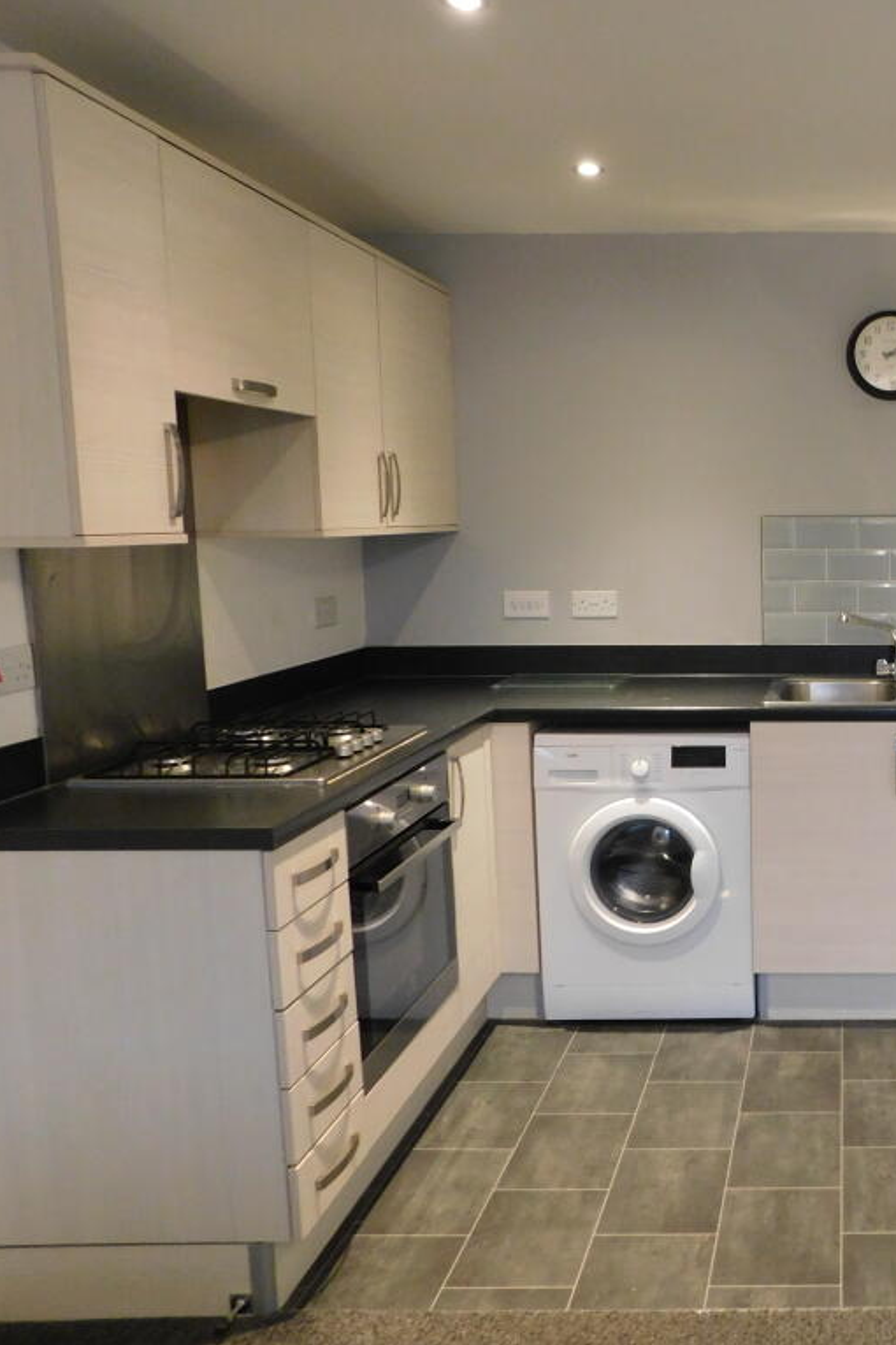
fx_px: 1195
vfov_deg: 58.7
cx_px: 863
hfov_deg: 37.4
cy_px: 672
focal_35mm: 32
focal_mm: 4
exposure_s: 1/15
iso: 400
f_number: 3
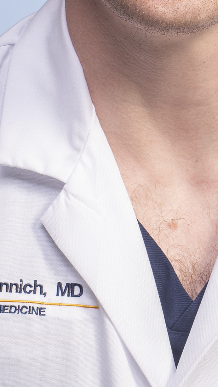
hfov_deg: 6.6
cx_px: 182
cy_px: 16
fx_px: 1891
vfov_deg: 11.6
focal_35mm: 184
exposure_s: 1/200
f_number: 8
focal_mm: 80
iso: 50
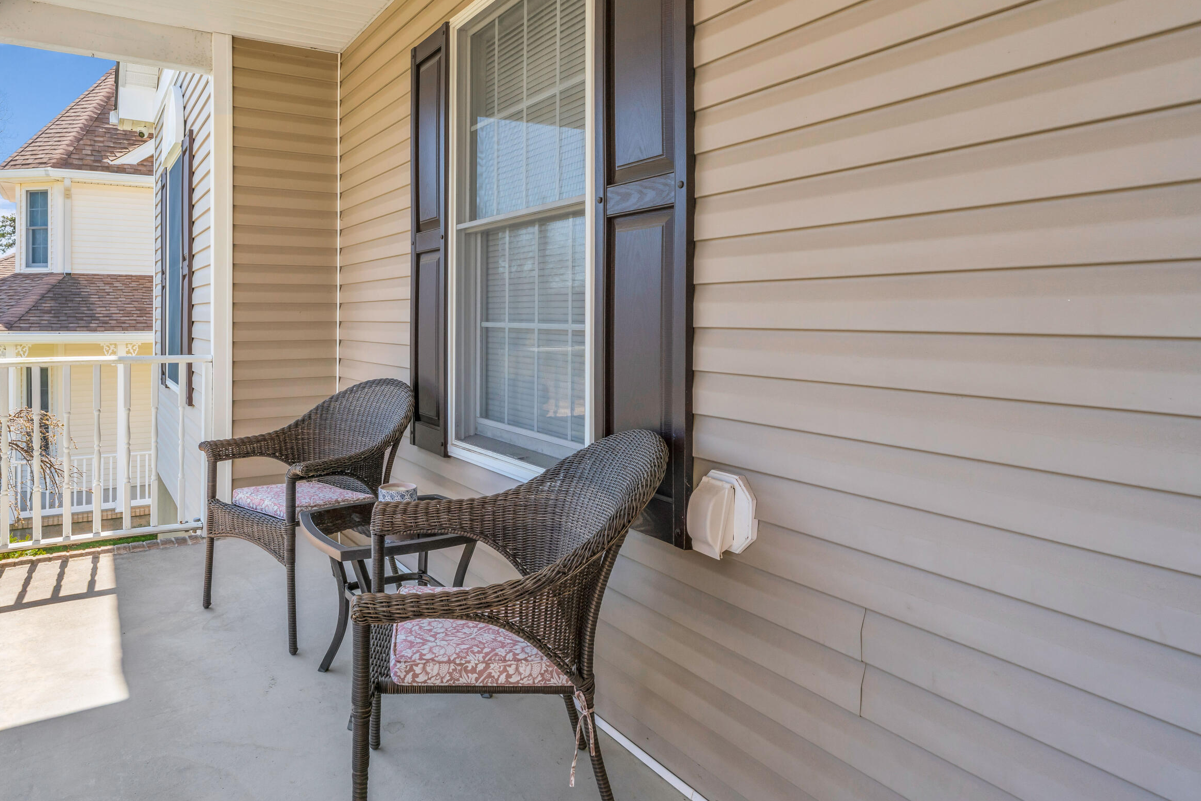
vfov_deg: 54.4
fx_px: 773
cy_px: 320
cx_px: 532
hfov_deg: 75.4
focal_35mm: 23
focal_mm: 17.9
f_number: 13
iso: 400
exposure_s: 1/80
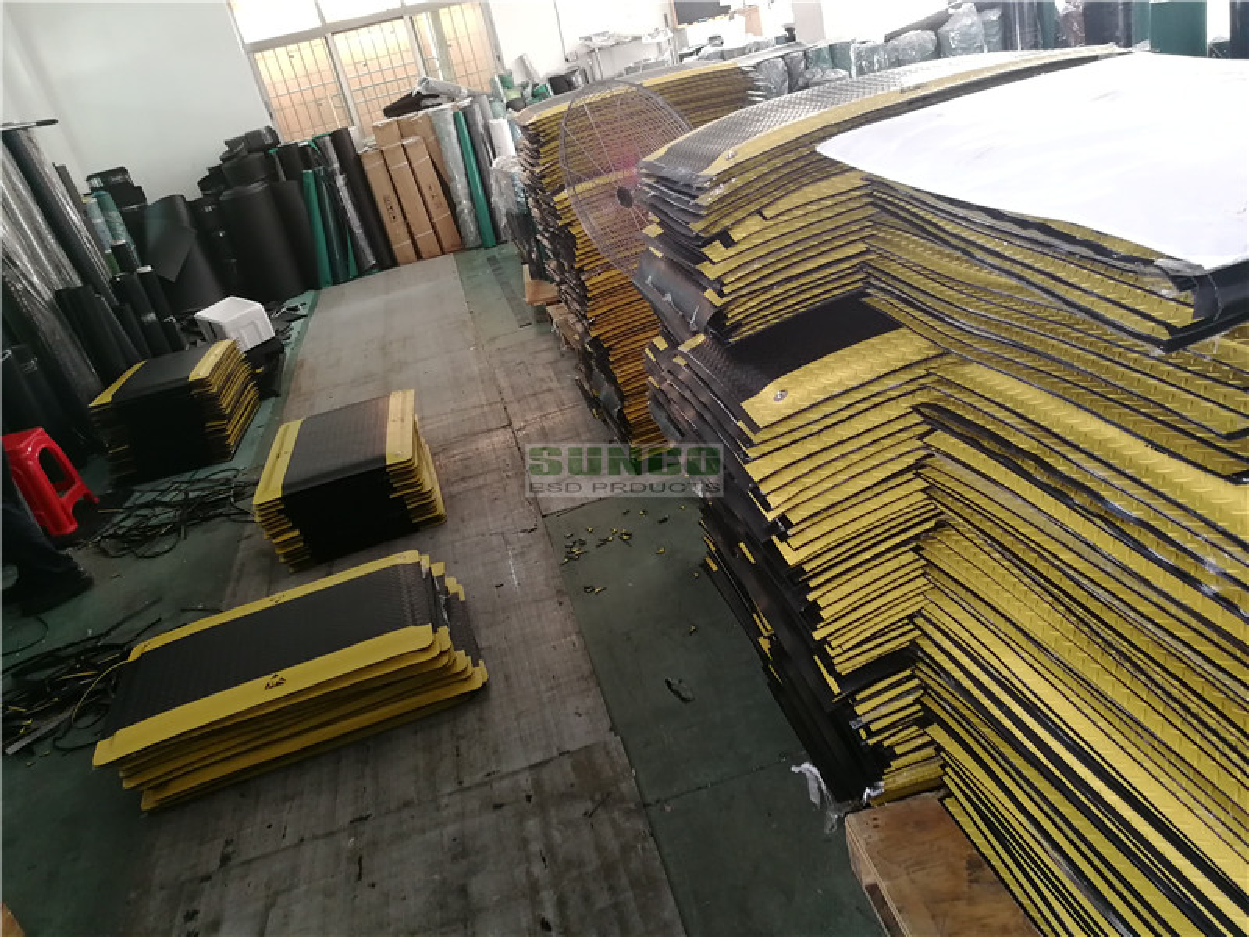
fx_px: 974
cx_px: 624
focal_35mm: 27
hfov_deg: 65.3
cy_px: 468
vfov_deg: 51.4
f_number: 2.2
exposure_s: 1/33.3
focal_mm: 3.84
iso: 250
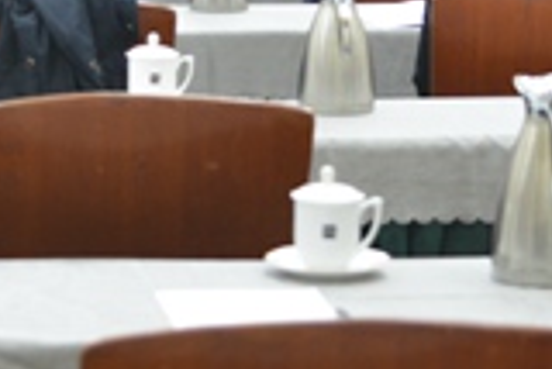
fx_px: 7750
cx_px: -145
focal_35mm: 505
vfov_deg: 2.7
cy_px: -238
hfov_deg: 4.1
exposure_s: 1/100
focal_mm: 135
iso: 1600
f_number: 5.6
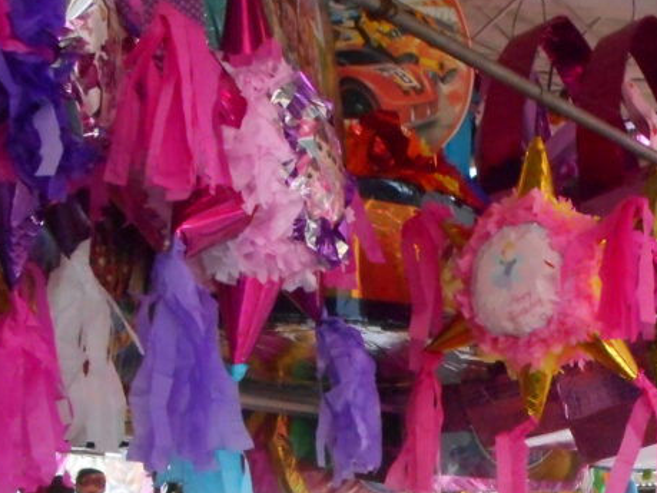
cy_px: 519
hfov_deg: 21.8
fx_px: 1651
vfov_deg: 16.5
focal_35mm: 87
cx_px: 644
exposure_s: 1/125
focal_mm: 6.9
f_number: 4.5
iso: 800
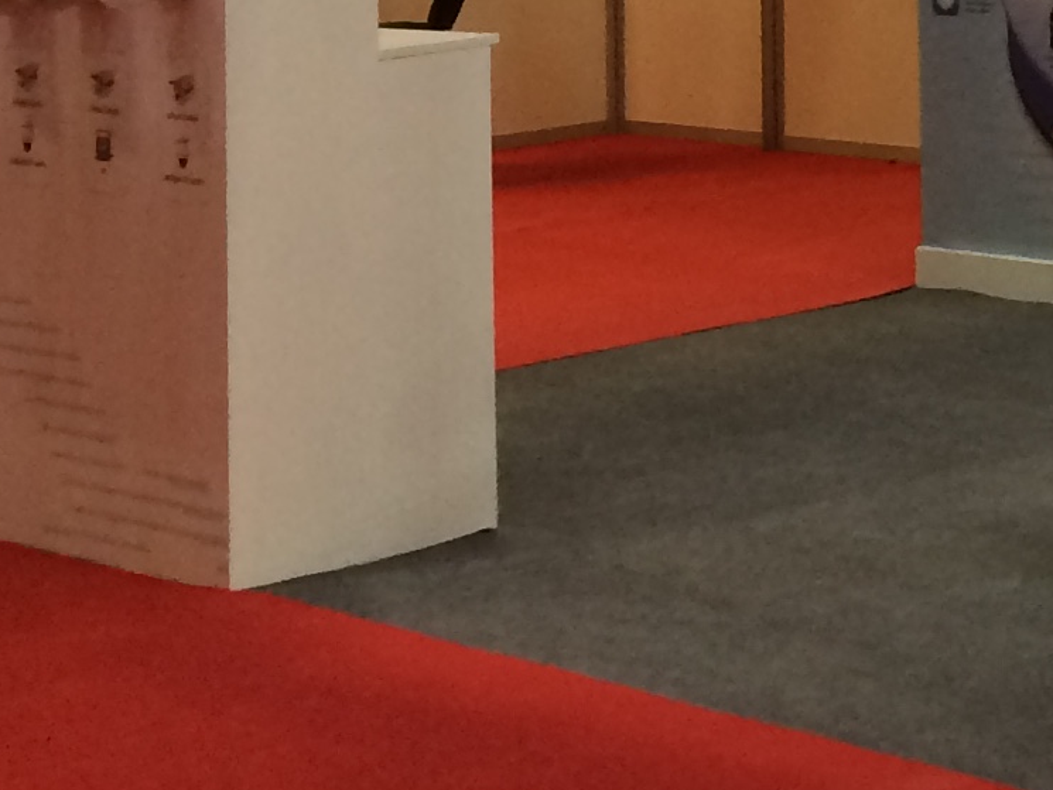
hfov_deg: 14.1
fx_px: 3864
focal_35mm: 127
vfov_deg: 10.7
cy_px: -760
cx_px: 1765
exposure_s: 1/33
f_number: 2.2
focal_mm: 4.15
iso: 64
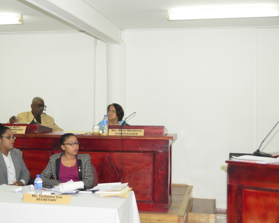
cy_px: 100
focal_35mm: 57
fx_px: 471
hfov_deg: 32.9
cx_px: 113
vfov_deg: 26.7
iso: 800
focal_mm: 26
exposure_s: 1/125
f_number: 4
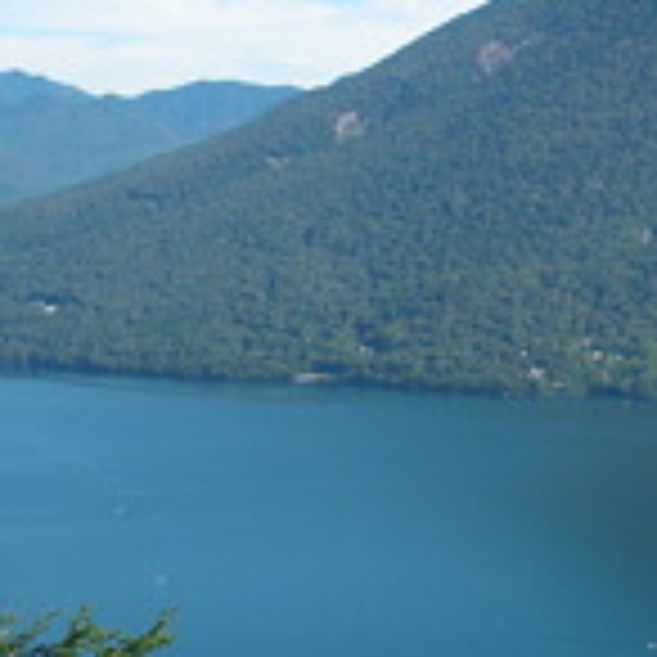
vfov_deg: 17.7
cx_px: 583
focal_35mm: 98
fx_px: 2104
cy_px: 202
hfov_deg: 17.5
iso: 64
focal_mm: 6.3
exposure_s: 1/200
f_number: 5.4
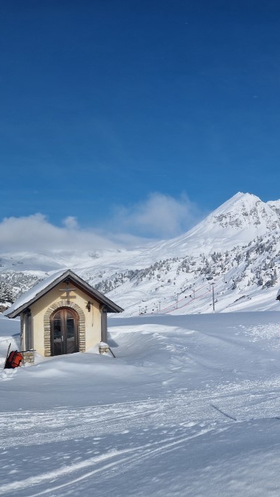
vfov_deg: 53.9
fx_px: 488
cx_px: 294
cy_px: 271
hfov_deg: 29.4
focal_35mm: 37
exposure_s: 1/5392
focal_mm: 5.4
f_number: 1.8
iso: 50
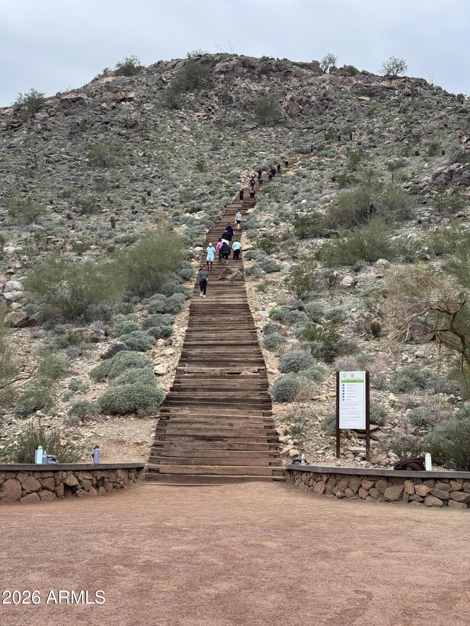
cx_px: 235
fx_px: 869
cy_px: 313
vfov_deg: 39.7
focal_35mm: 48
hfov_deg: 30.3
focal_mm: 6.76
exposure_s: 1/645
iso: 64
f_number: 1.78
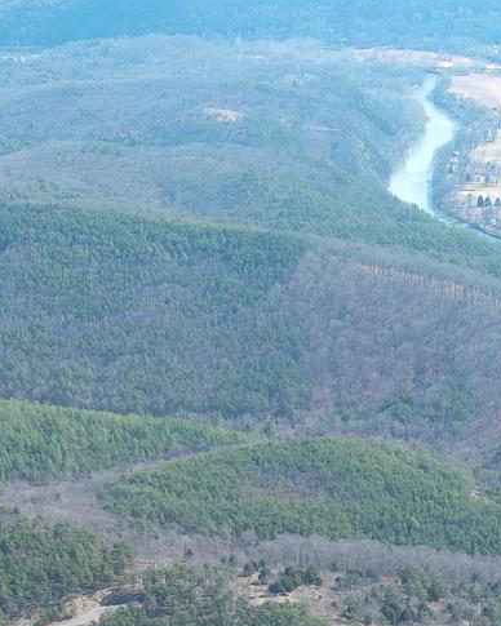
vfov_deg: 15.8
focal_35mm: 115
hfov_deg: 13.2
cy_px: 836
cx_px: 486
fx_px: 2131
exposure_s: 1/424
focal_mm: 10.57
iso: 100
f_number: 2.8
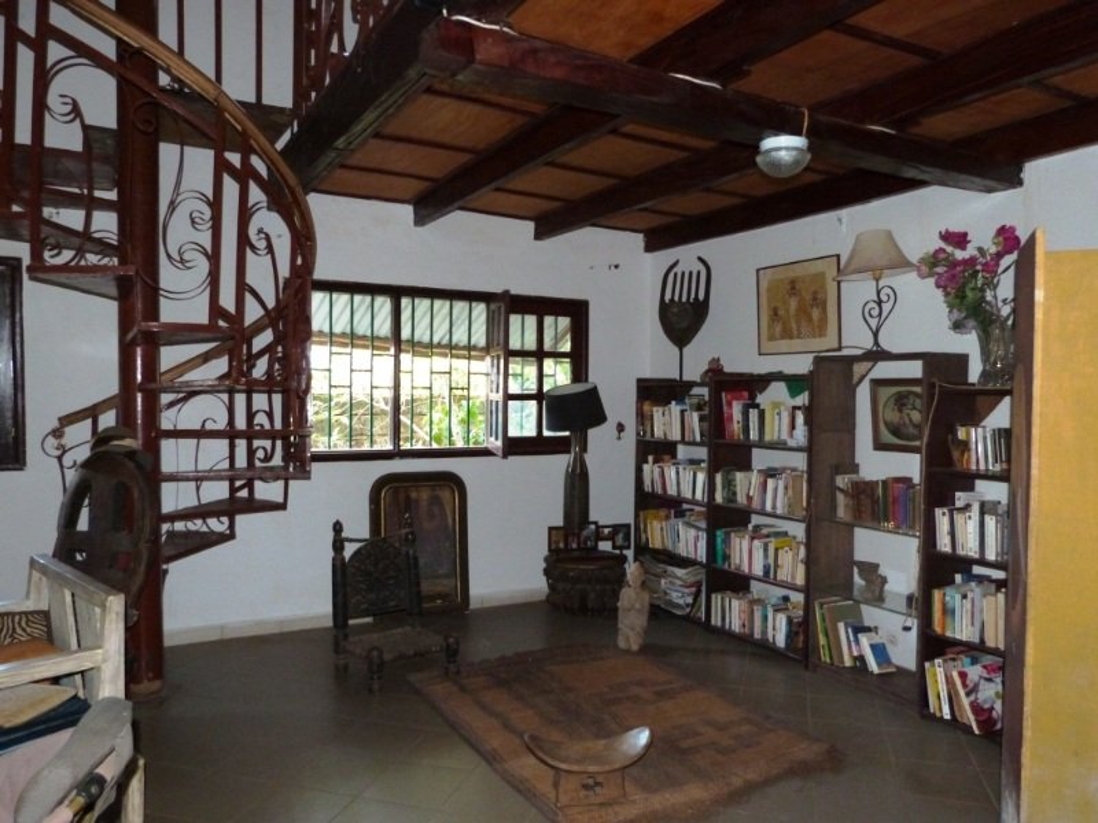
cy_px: 412
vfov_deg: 54.9
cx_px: 549
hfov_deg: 69.4
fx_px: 793
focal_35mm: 25
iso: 400
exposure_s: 1/60
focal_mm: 4.5
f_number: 2.8
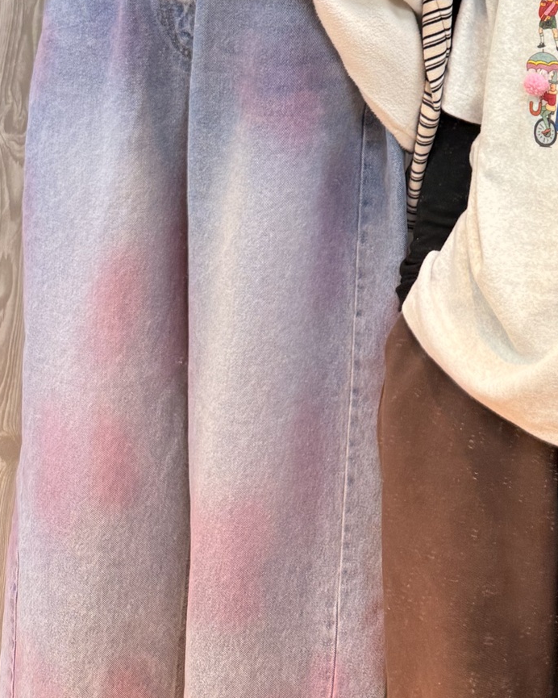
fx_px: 1342
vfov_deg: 26.5
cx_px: 677
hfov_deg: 21.7
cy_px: -93
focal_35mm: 65
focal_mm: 6.76
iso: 160
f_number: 1.78
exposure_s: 1/120
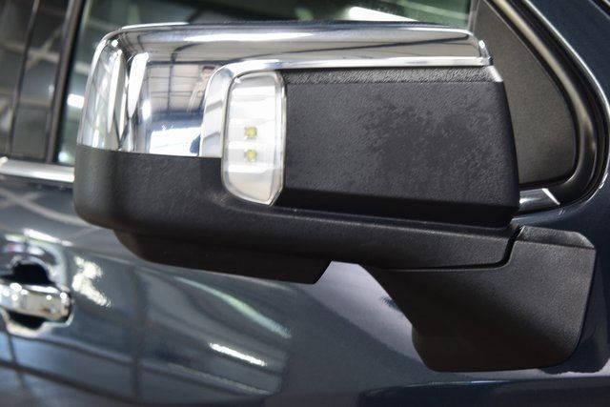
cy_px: 204
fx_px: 1119
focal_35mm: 66
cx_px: 305
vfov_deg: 20.6
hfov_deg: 30.5
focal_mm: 44
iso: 640
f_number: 6.3
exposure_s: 1/15
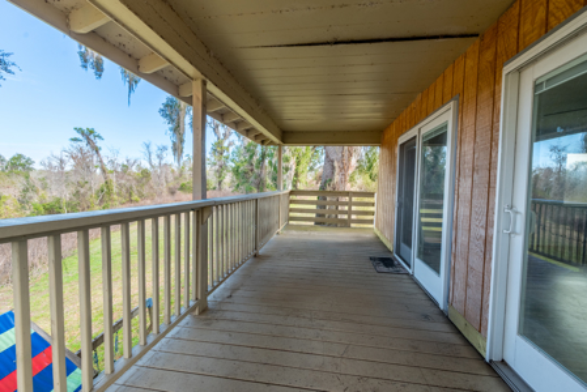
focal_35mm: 14
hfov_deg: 104.2
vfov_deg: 81.3
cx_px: 294
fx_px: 228
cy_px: 196
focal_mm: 14
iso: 400
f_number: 8
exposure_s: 1/1000
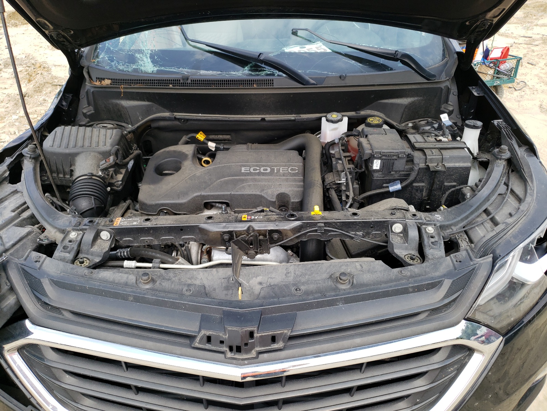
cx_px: 274
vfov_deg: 53.1
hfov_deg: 67.3
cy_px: 206
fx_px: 411
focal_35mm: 26
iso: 50
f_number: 1.5
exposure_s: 1/714
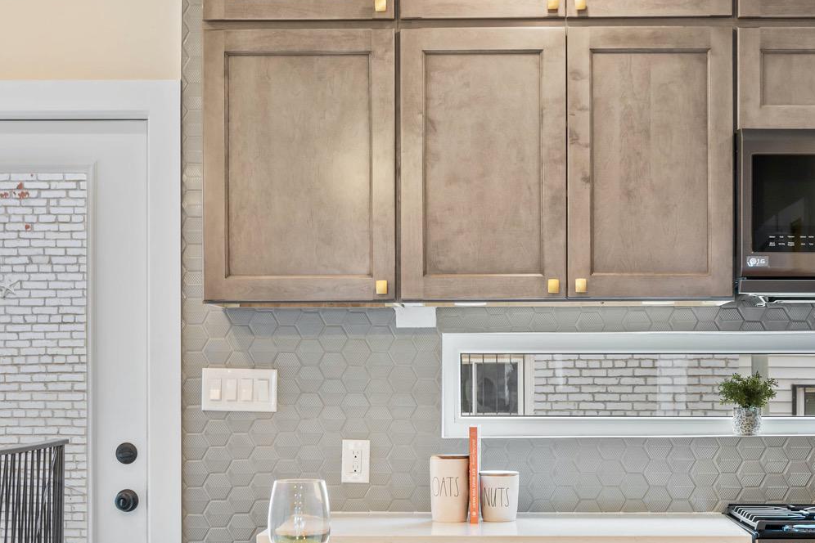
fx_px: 1630
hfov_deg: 27.9
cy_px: 381
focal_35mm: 72
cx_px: 523
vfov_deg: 18.8
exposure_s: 1/13
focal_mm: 35
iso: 320
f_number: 8
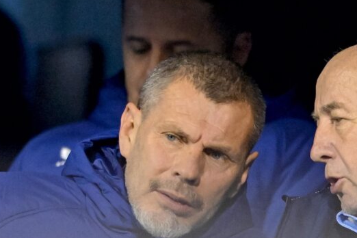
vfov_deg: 1.2
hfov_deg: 1.8
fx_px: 11671
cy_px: 208
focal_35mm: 1177
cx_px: 241
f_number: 2.8
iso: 4000
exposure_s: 1/400
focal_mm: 400
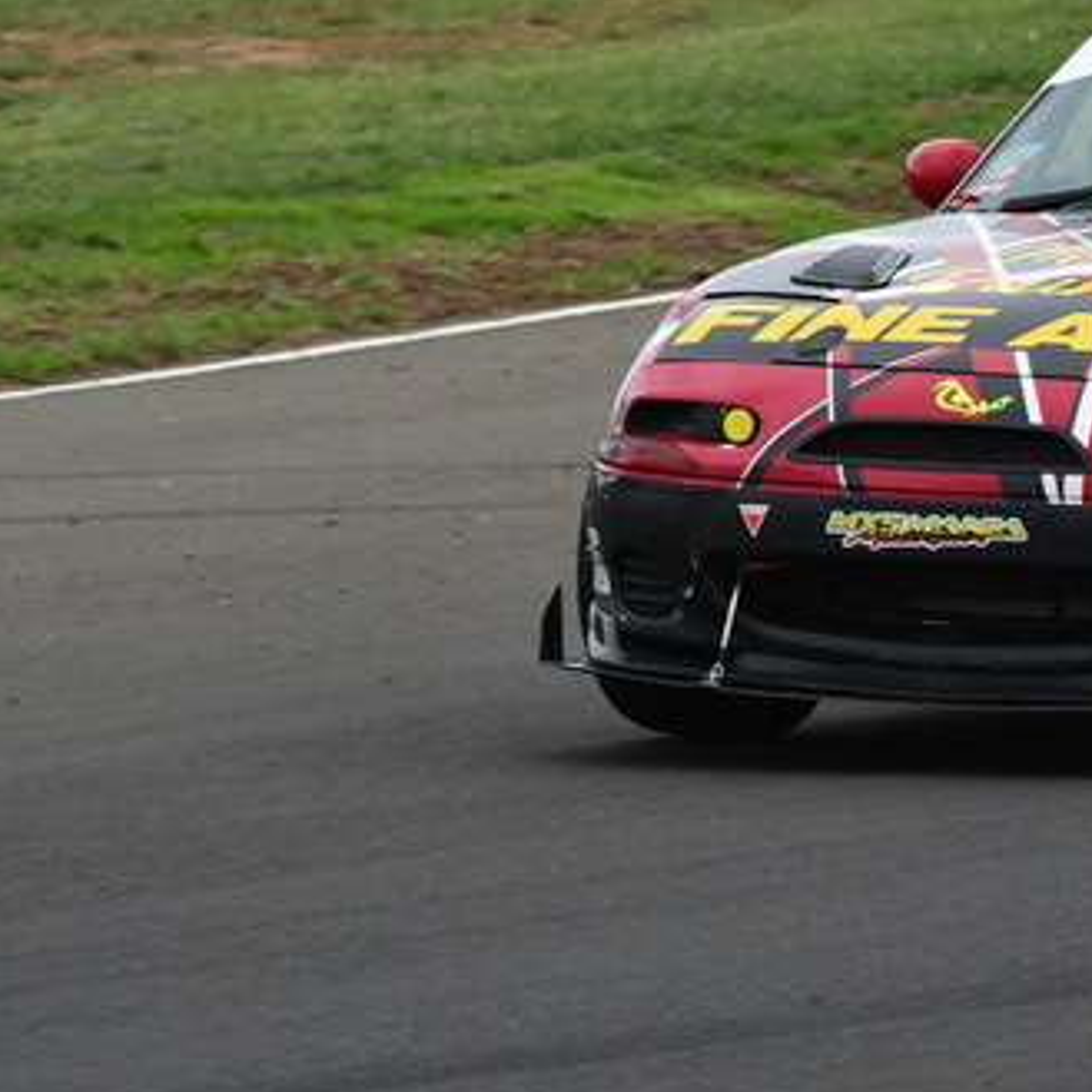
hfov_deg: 1.4
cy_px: 299
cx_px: 1294
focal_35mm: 1272
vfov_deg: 1.4
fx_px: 45398
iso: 800
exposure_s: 1/640
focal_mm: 410
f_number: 11
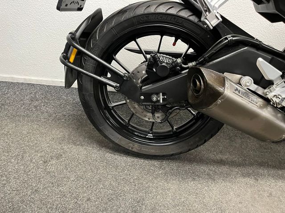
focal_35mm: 26
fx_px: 214
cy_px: 106
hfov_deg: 67.3
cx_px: 142
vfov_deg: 53.1
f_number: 1.6
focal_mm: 5.1
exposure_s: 1/50
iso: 500
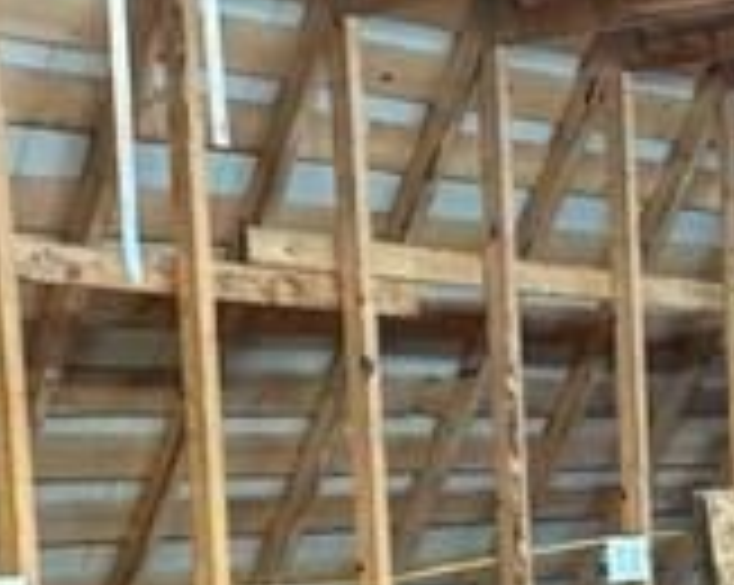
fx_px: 1866
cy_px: 644
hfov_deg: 17.7
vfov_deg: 17.2
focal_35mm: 86
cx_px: 1342
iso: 640
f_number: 2.2
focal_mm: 2.22
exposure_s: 1/60
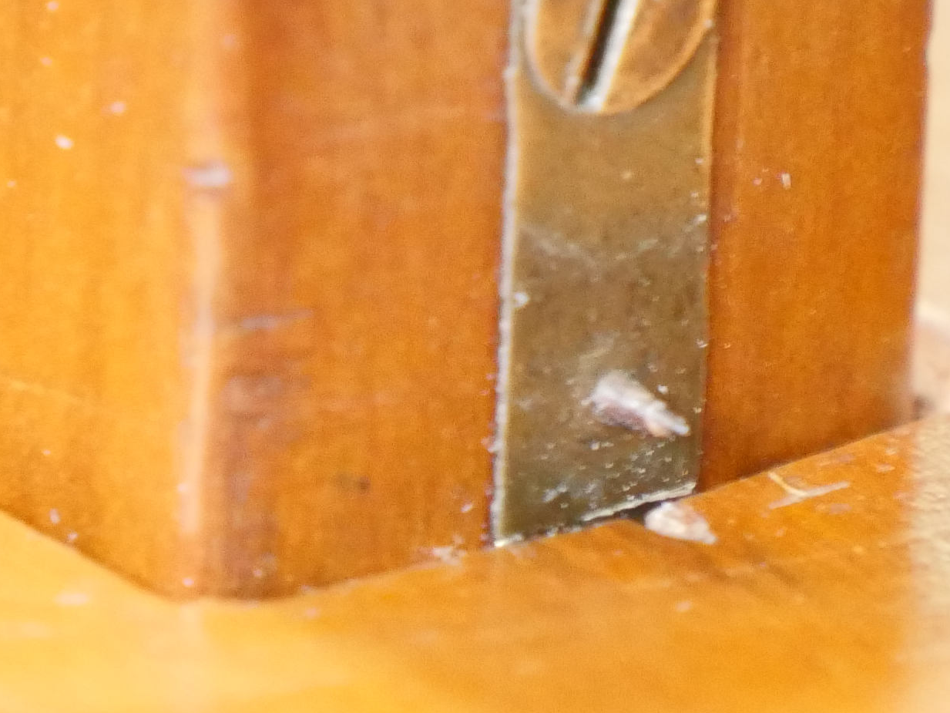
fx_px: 28709
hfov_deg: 1.9
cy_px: 394
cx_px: 601
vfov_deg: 1.4
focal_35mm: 1046
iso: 3200
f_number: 5.6
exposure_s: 1/80
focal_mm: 140
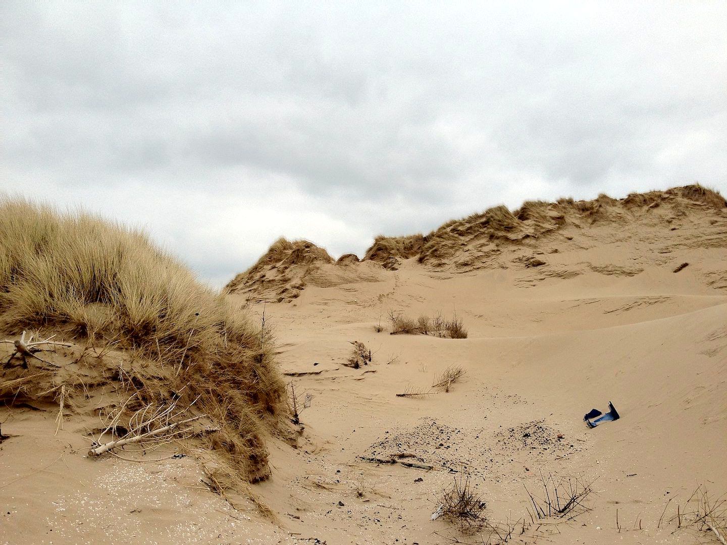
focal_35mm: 35
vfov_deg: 40.7
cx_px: 364
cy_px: 272
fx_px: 735
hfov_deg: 52.6
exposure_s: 1/986
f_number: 2.4
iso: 64
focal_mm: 4.28
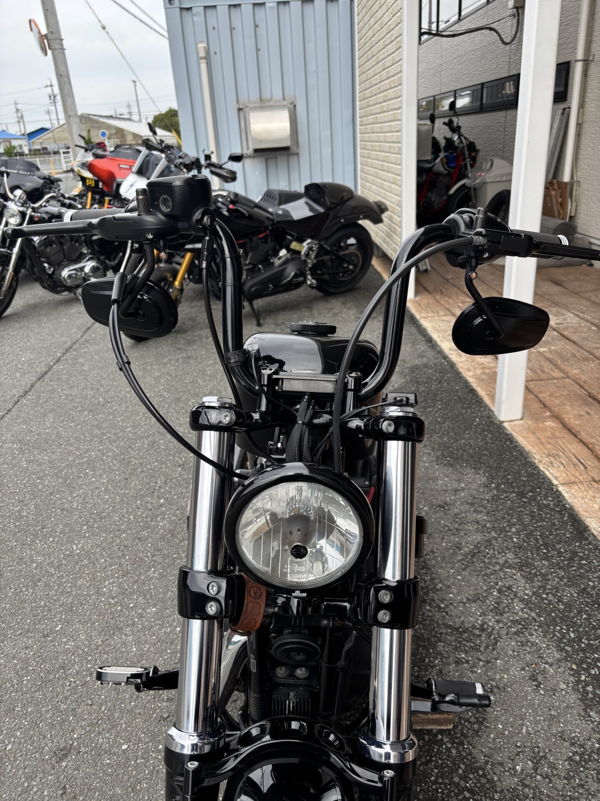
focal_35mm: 26
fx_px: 601
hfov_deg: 53.1
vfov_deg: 67.3
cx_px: 300
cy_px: 400
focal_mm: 5.96
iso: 50
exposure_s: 1/732
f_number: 1.6
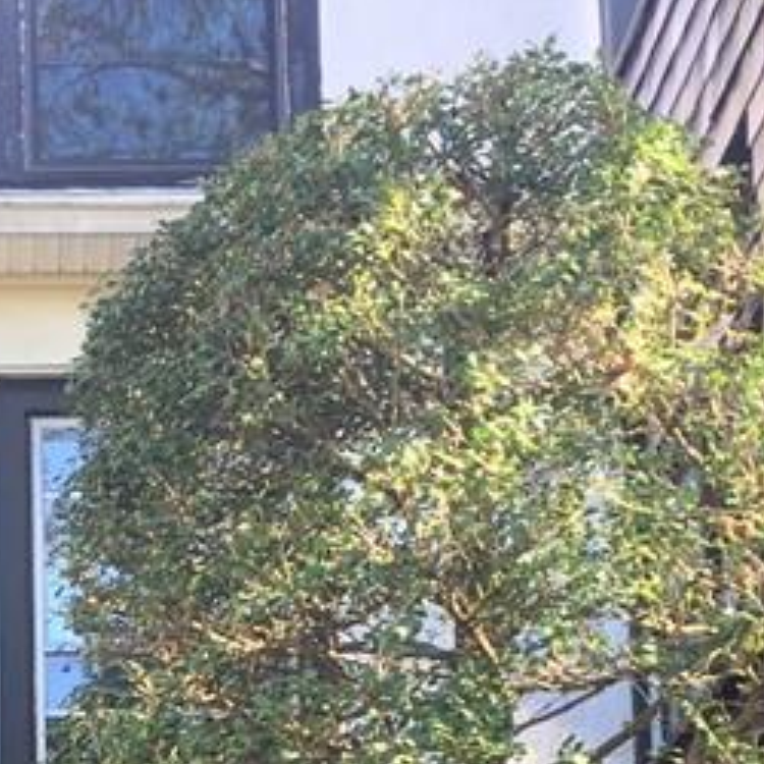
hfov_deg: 16.2
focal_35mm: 105
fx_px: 2622
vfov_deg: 14.8
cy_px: 1308
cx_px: 0
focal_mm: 4.15
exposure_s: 1/100
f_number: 2.2
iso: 25
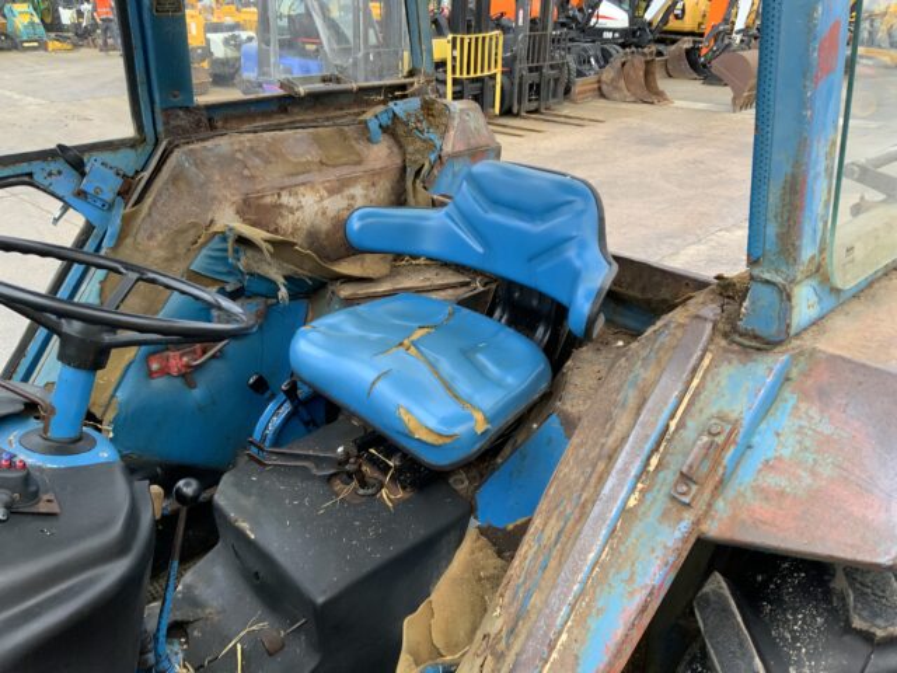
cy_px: 336
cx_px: 448
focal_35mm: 29
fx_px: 751
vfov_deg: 48.2
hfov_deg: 61.7
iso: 64
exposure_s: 1/112
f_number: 1.8
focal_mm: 3
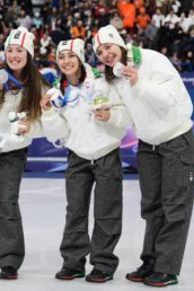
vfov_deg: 19.3
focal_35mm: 106
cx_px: 50
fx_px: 857
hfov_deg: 12.9
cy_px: 146
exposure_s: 1/640
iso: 1600
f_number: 4
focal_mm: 70
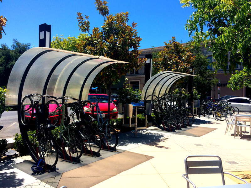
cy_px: 94
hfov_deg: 60.0
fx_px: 218
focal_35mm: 30
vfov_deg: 46.8
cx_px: 126
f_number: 2.2
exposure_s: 1/2053
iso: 32
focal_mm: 4.12
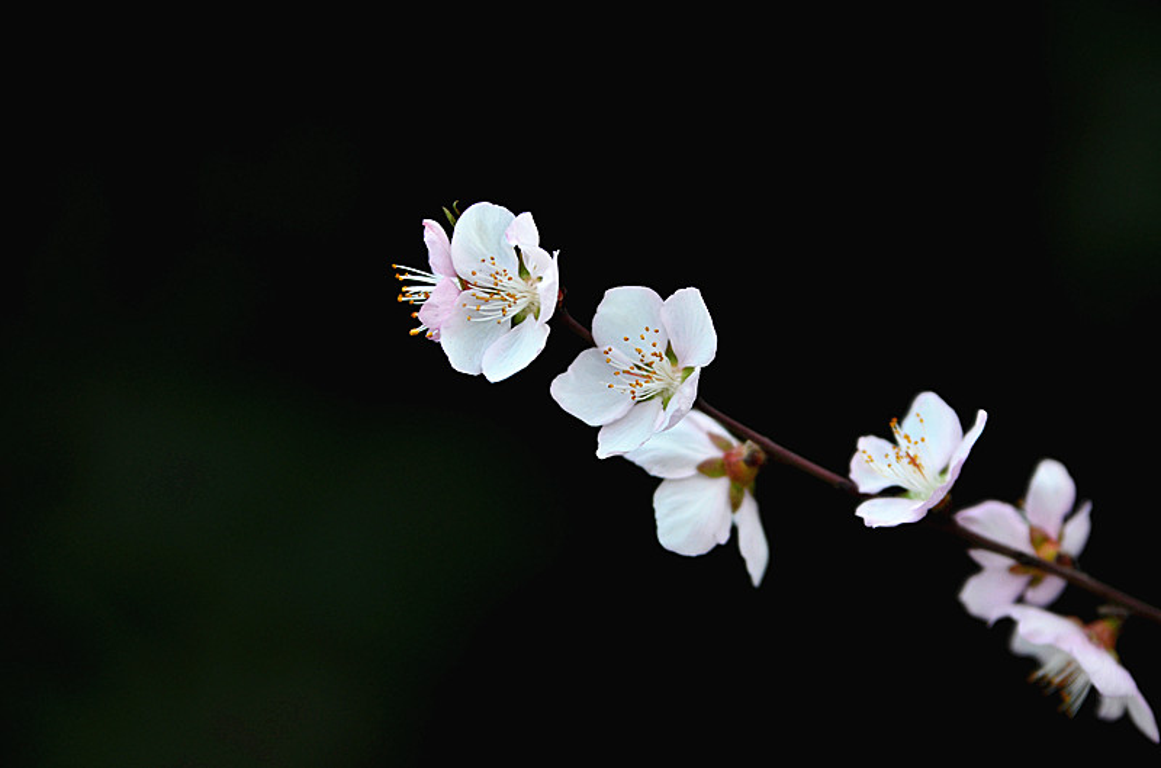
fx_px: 9650
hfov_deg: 6.9
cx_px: 580
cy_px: 384
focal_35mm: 300
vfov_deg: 4.6
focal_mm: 200
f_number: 2.8
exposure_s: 1/250
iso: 320
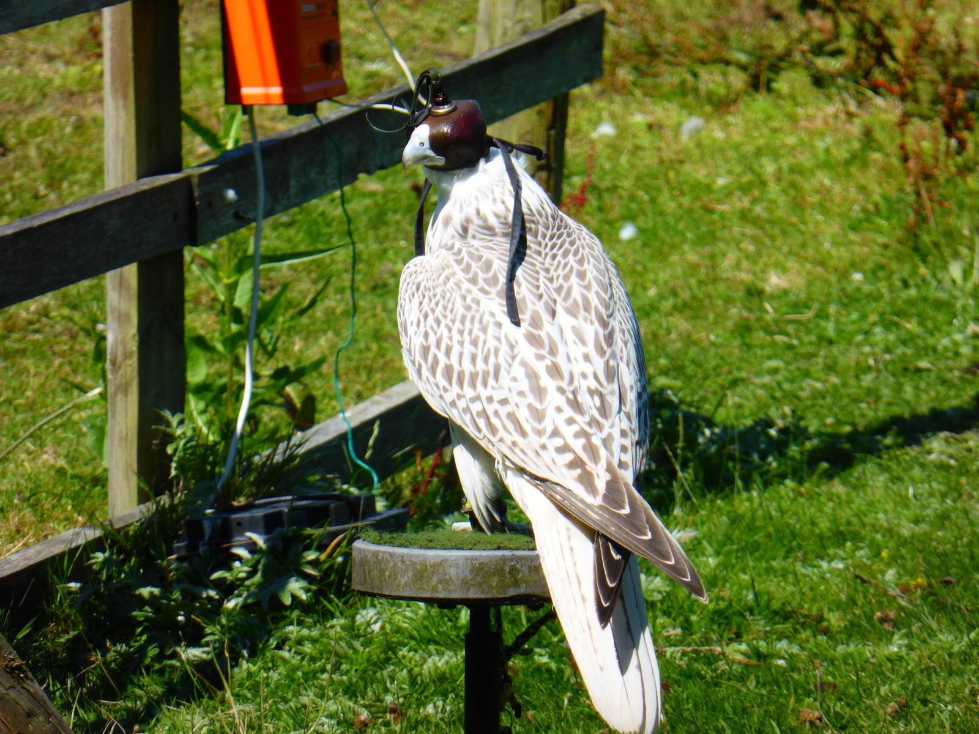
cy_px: 367
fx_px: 13575
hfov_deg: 4.1
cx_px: 490
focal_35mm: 480
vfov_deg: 3.1
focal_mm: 86
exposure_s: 1/320
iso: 100
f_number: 6.4
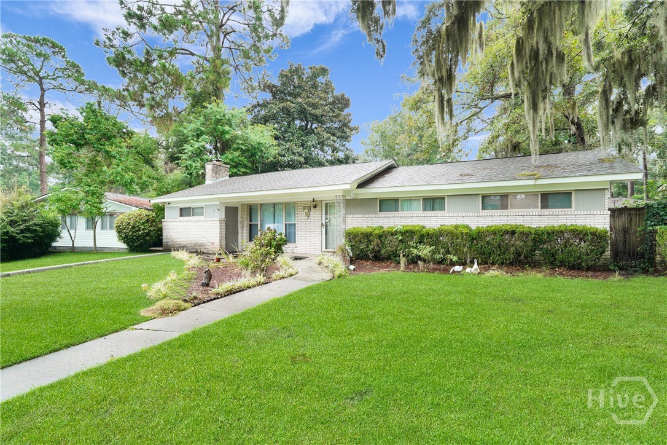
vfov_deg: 73.7
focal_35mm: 16
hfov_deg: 96.7
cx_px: 334
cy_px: 222
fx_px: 296
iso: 320
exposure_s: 1/25
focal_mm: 16
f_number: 9
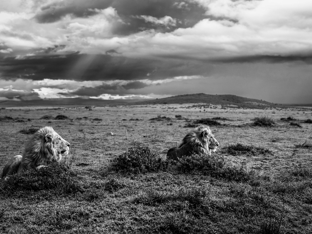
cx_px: 167
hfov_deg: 34.0
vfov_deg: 25.9
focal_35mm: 57
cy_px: 115
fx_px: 510
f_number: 4
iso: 1000
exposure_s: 1/2000
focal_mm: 51.5
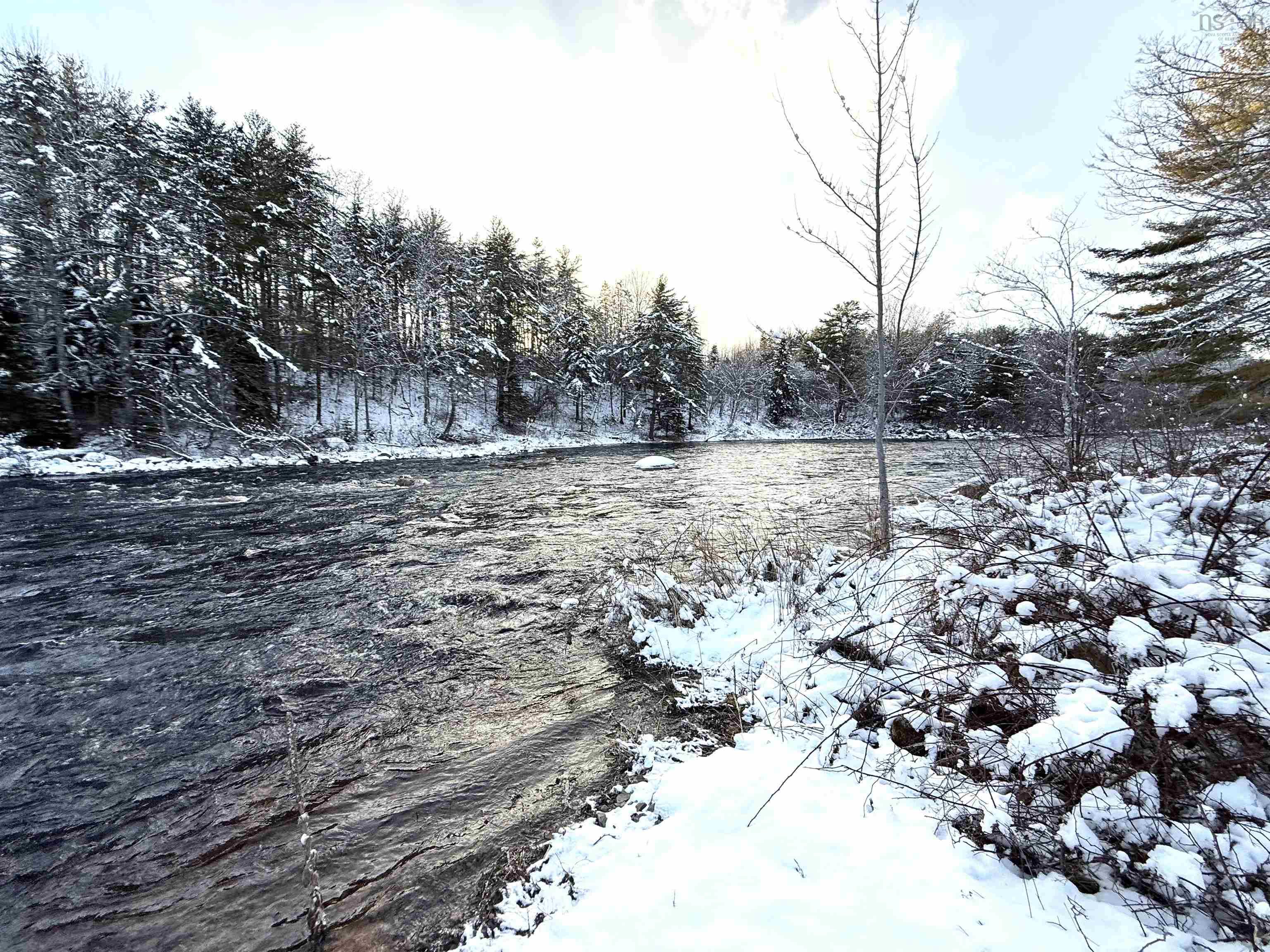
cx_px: 635
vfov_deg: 85.7
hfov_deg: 102.1
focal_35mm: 14
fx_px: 514
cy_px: 476
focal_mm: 2.22
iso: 50
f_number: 2.2
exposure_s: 1/280
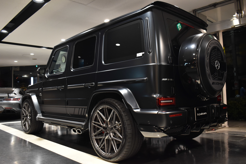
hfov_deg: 59.5
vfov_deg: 41.7
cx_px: 123
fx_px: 215
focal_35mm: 32
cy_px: 82
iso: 1100
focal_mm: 21
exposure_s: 1/30
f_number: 4.5
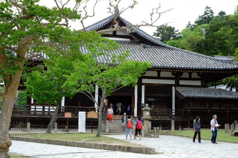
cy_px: 79
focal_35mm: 53
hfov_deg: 37.6
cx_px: 119
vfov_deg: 25.5
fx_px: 350
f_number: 5.6
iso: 200
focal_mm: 35
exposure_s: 1/120
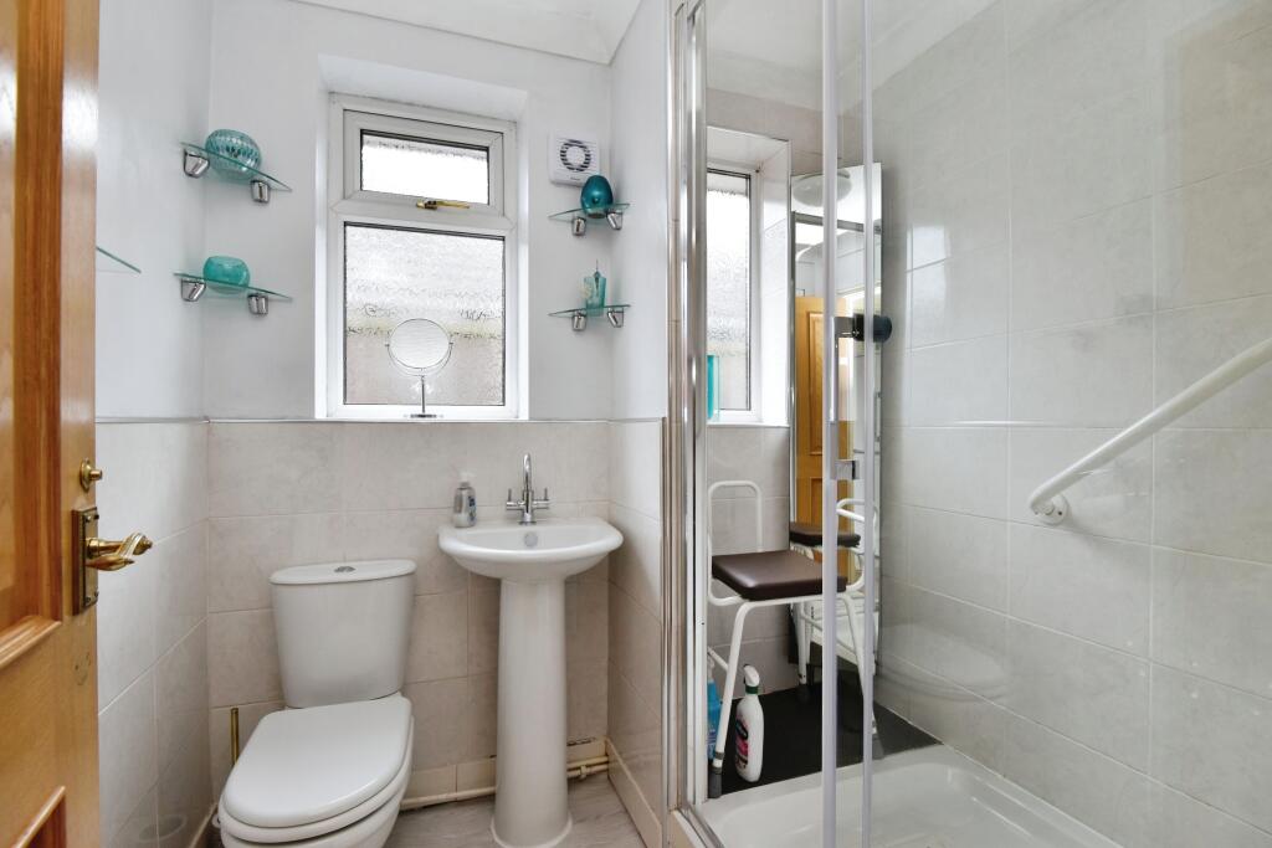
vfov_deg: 73.8
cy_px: 424
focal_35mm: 16
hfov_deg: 96.7
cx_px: 636
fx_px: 565
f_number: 6.3
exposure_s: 1/20
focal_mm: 16
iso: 500
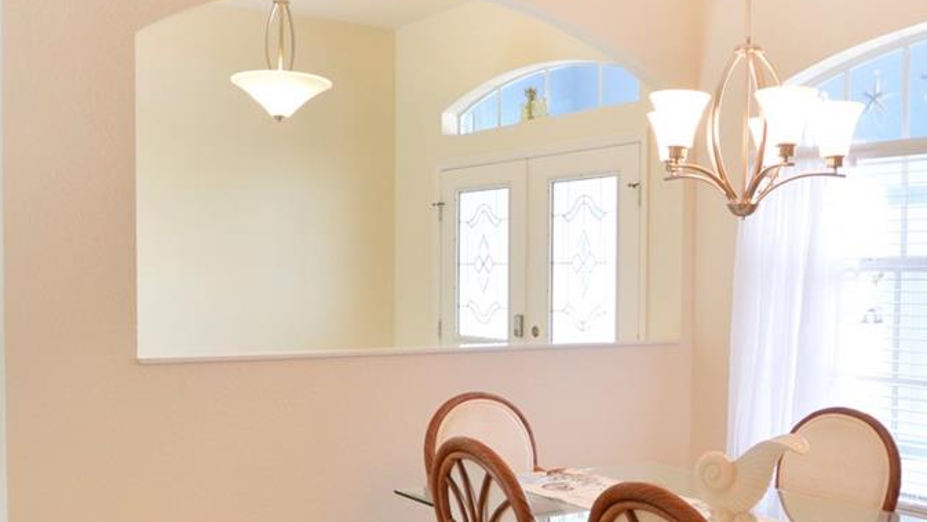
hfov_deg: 47.3
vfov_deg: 27.7
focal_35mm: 43
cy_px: 318
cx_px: 448
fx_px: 1057
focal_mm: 10
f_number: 3.5
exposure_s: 1/60
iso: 400
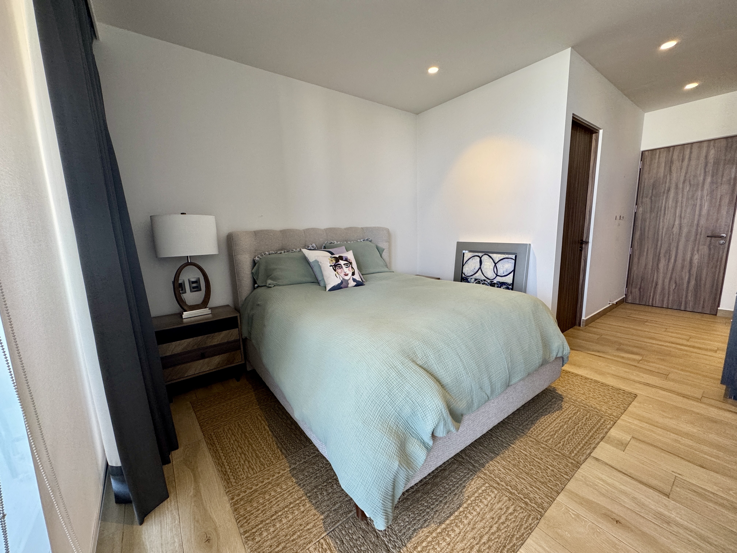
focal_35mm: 14
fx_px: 298
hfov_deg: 102.1
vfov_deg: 85.7
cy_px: 276
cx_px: 368
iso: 200
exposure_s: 1/120
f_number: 2.2
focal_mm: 2.22
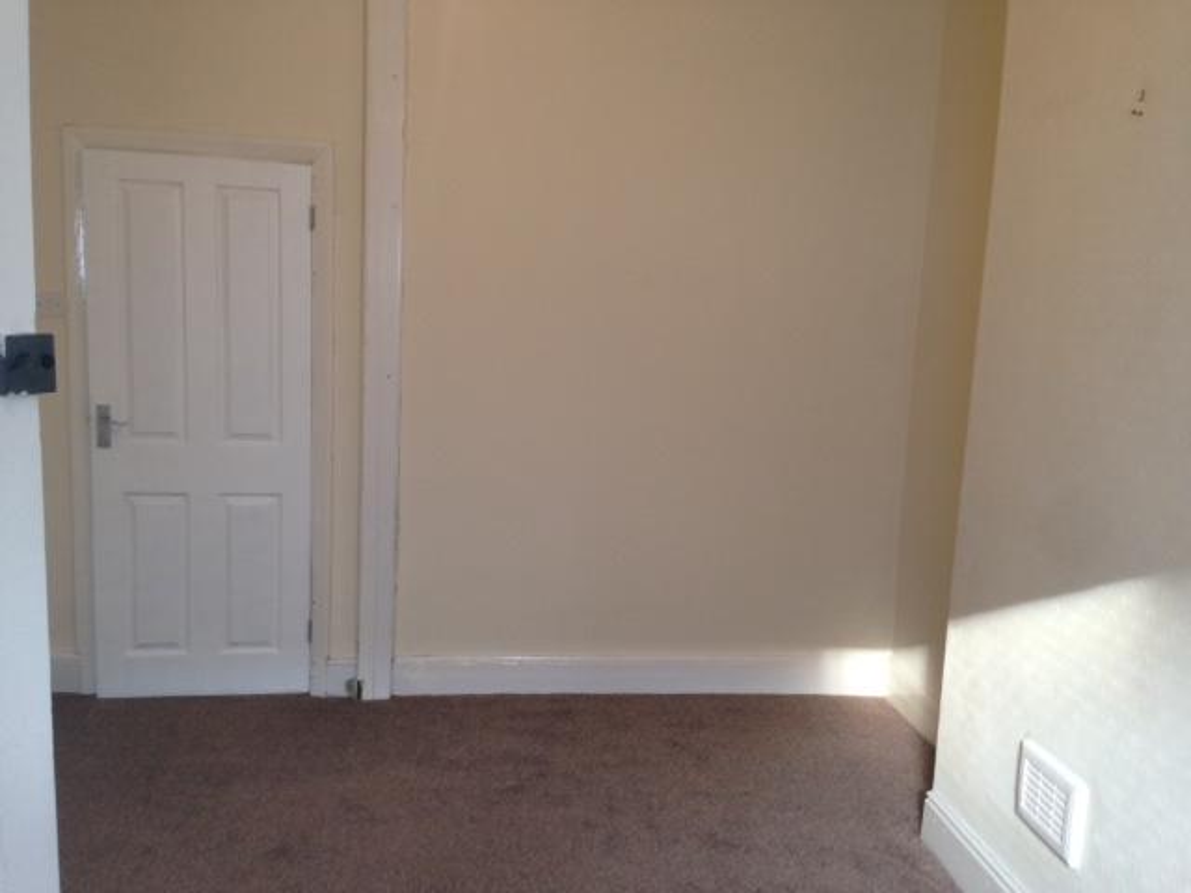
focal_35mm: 33
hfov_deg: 55.4
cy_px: 446
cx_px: 596
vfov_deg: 42.9
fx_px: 1135
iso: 64
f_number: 2.4
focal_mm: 4.12
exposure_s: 1/20
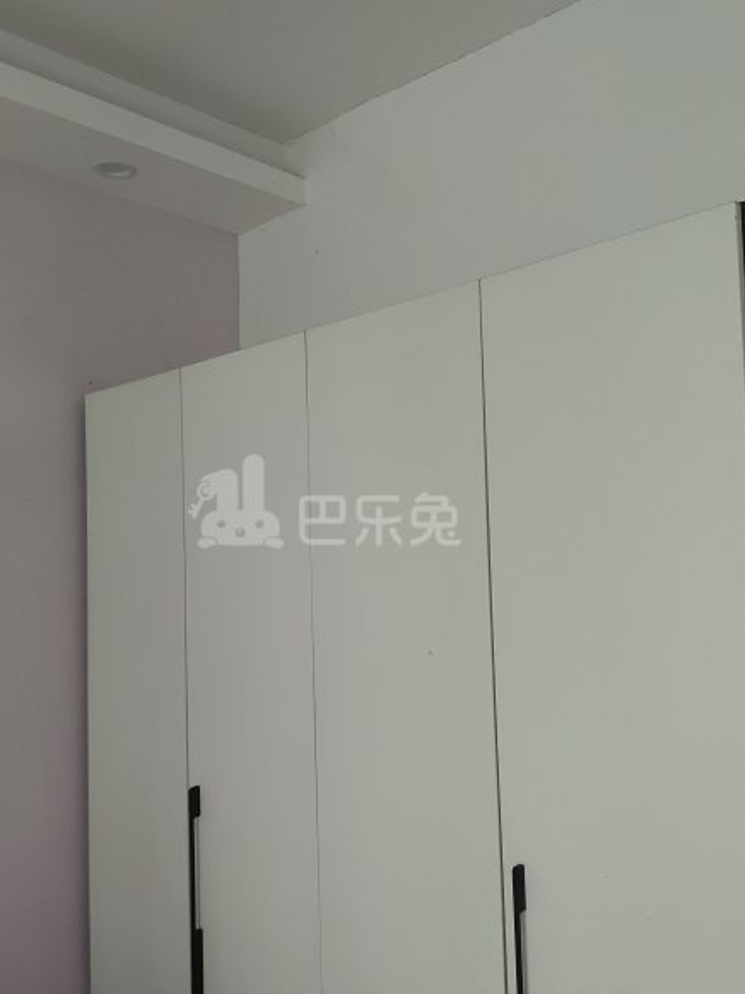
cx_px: 325
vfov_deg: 55.4
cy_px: 502
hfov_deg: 42.8
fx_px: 948
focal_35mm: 33
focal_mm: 5.56
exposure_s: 1/50
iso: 1467
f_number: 1.88
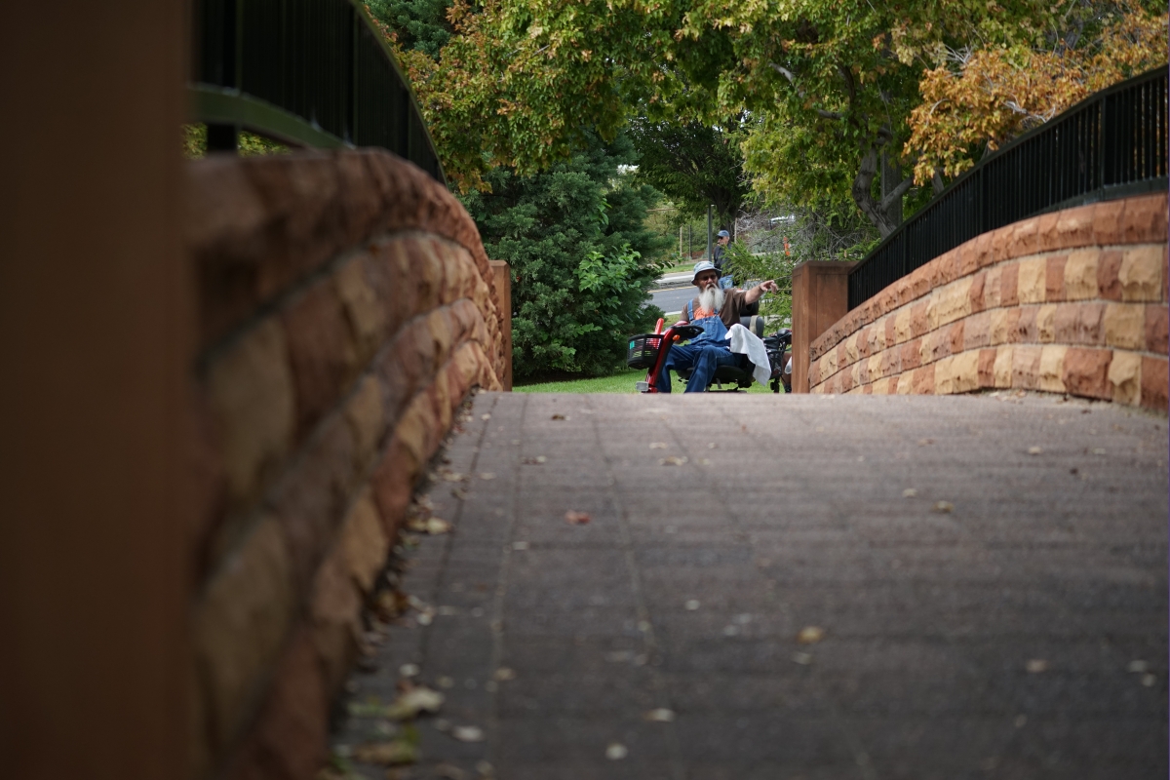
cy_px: 390
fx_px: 2275
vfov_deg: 19.5
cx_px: 585
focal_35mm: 70
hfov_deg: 28.8
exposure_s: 1/1600
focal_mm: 70
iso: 400
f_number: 4
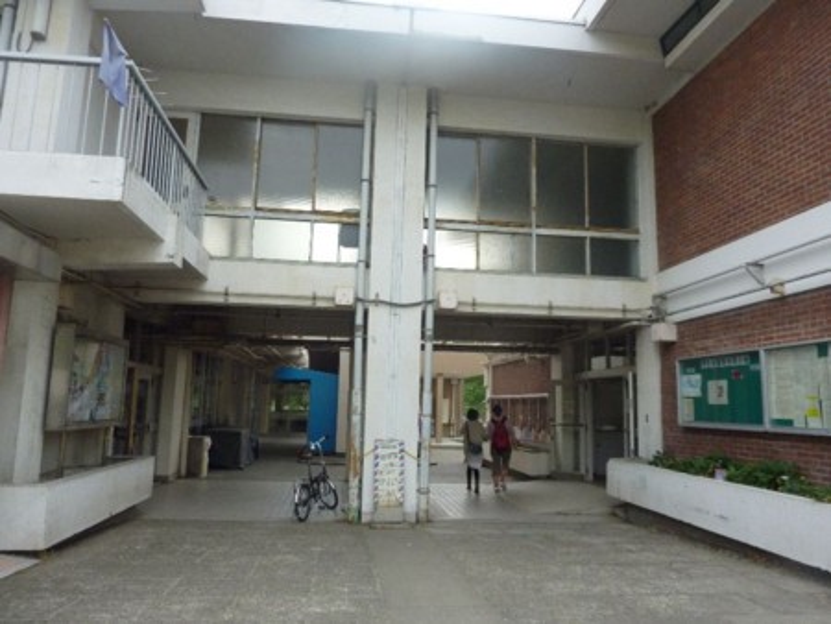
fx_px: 600
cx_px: 416
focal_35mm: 25
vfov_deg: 54.9
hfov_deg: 69.4
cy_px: 312
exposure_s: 1/160
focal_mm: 4.1
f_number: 3.3
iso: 160
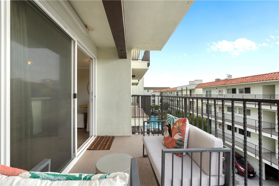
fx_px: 124
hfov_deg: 96.7
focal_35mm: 16
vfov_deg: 73.8
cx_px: 140
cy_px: 93
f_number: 20
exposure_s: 1/30
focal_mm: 16
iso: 1600
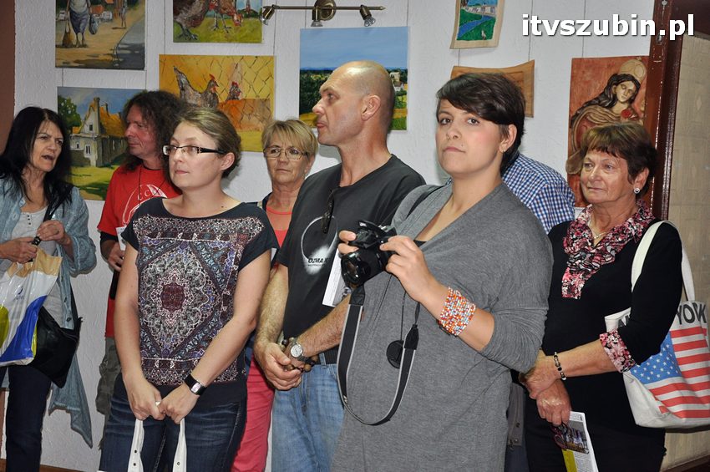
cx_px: 355
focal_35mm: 63
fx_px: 1241
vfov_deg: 21.5
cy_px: 236
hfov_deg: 31.9
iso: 800
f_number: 4.8
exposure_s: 1/60
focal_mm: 42
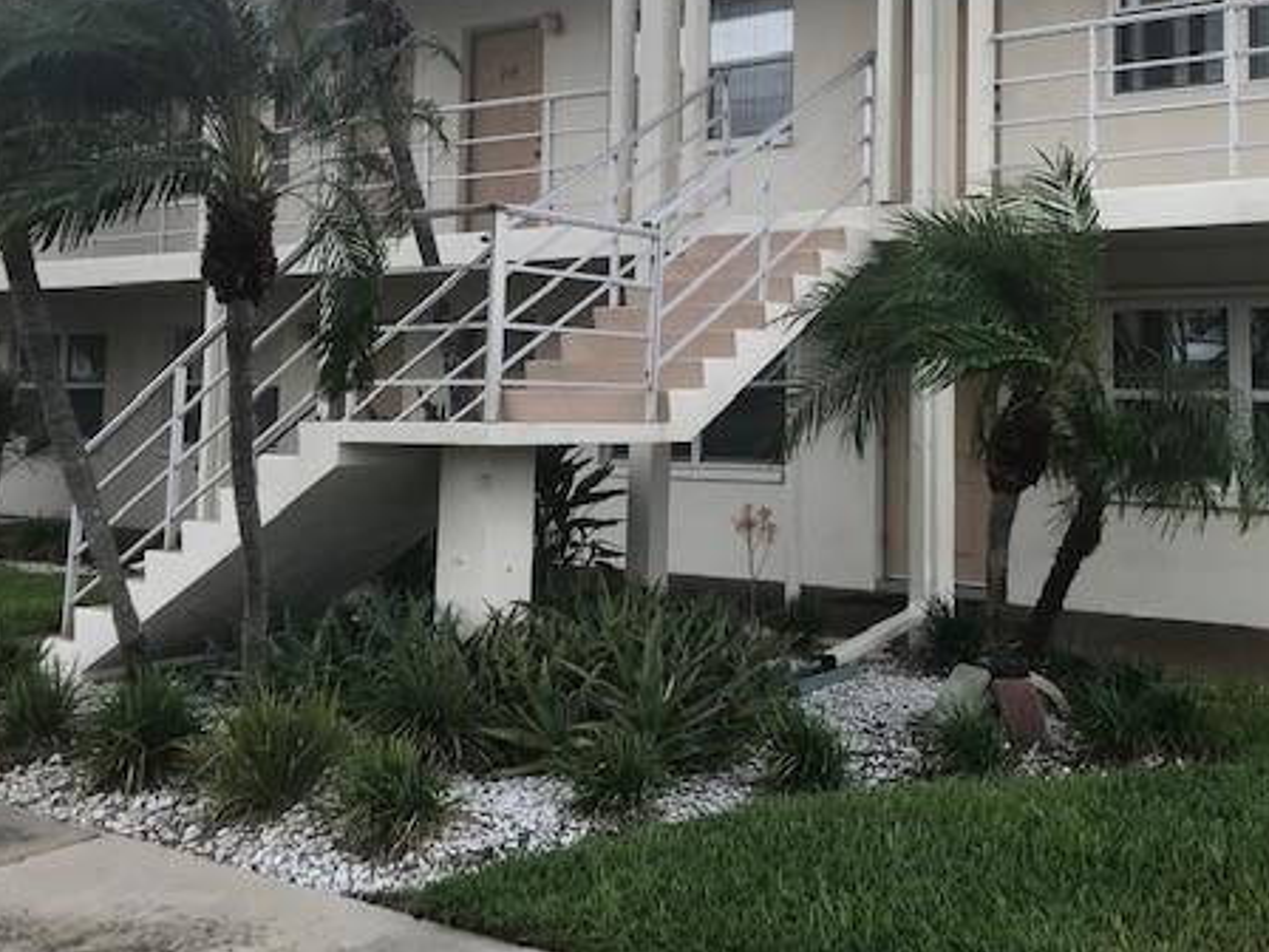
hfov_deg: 46.1
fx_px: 1466
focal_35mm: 40
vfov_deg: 35.4
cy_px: 278
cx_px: 844
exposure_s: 1/484
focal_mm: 3.99
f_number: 1.8
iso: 20
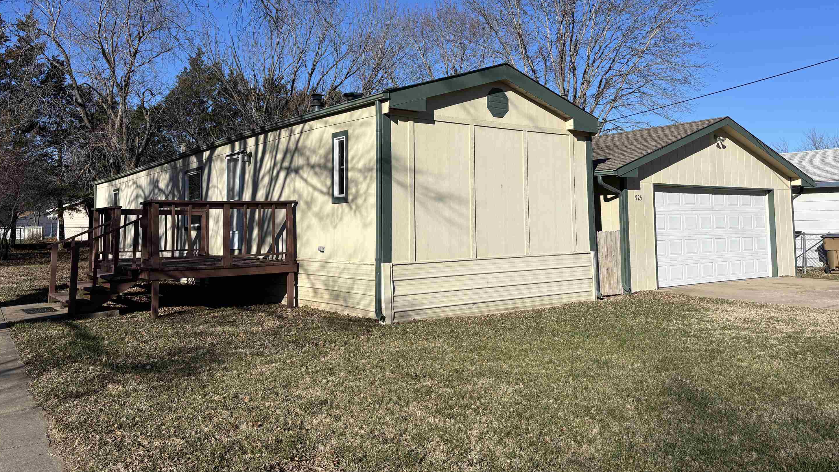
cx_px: 422
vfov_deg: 38.7
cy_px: 174
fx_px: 667
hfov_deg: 64.3
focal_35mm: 30
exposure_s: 1/4854
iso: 50
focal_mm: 5.96
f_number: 1.6
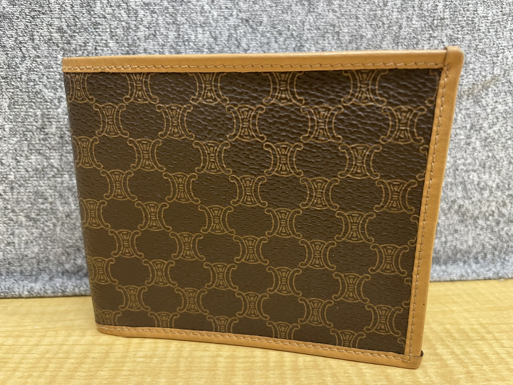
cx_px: 256
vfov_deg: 53.1
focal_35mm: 26
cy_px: 192
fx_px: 385
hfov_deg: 67.3
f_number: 1.6
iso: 250
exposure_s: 1/60
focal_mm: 4.2
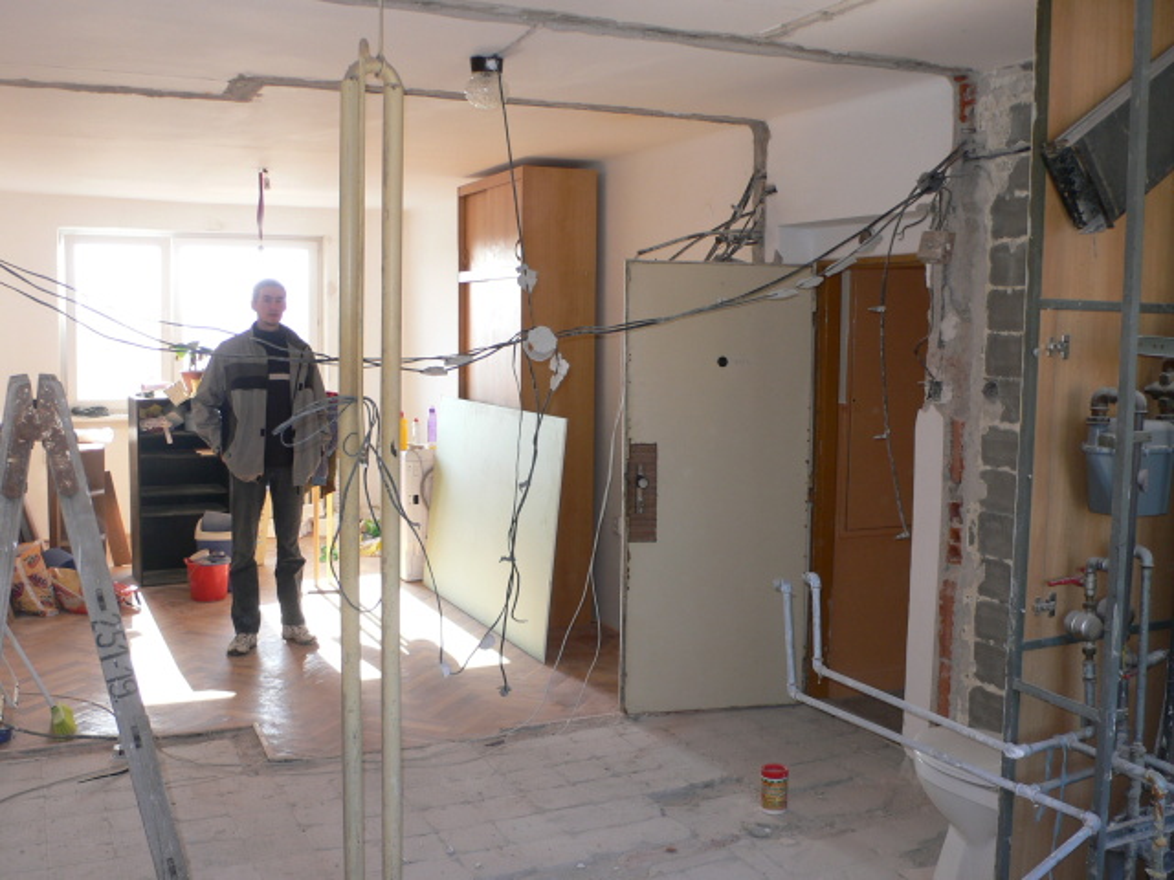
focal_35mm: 34
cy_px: 440
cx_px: 587
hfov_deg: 54.0
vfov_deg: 41.8
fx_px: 1153
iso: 80
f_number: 2.8
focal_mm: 6.3
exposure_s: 1/60
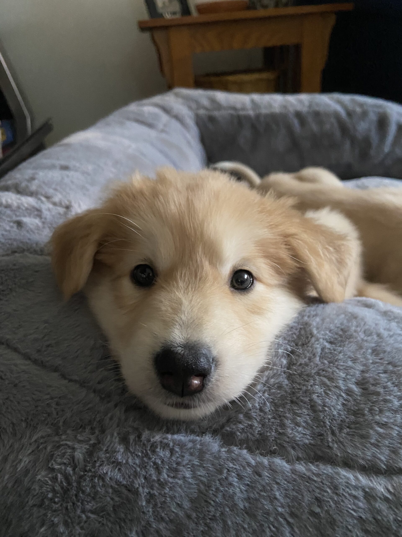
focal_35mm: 26
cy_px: 268
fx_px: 403
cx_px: 201
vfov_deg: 67.3
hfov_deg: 53.1
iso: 500
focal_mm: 4.25
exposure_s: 1/30
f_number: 1.8
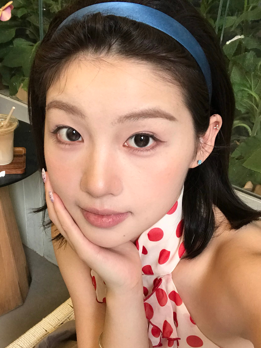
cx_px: 102
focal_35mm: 45
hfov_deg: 32.1
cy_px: 202
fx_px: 452
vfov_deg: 41.9
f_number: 2.2
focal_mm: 2.87
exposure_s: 1/33
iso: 32
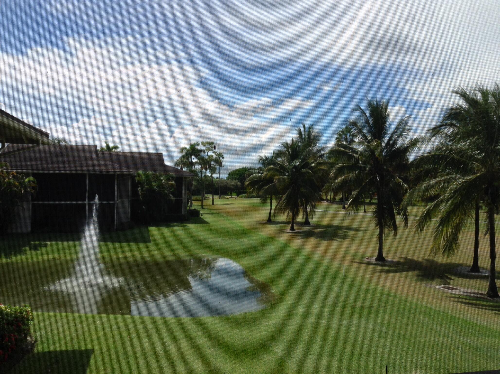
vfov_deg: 42.8
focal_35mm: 33
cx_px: 250
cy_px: 187
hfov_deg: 55.4
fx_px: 476
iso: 25
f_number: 2.4
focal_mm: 3.3
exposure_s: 1/1016
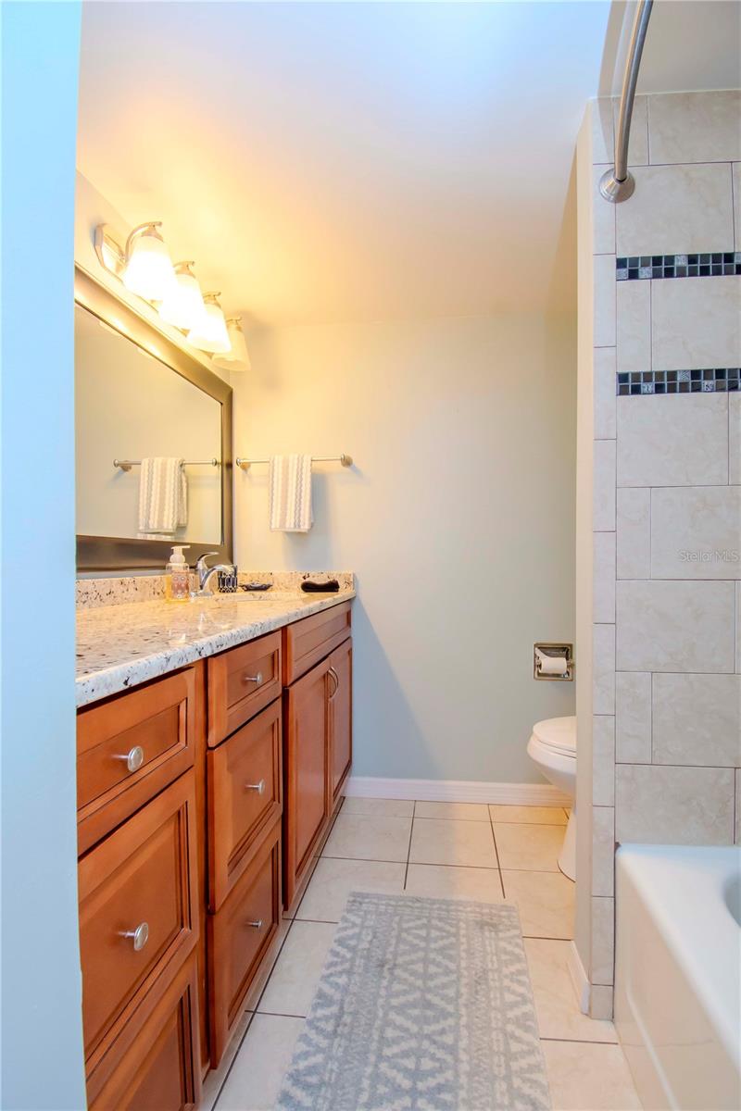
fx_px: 463
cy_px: 556
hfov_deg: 77.3
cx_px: 370
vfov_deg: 100.4
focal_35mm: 15
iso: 800
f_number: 8
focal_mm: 10
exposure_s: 1/50
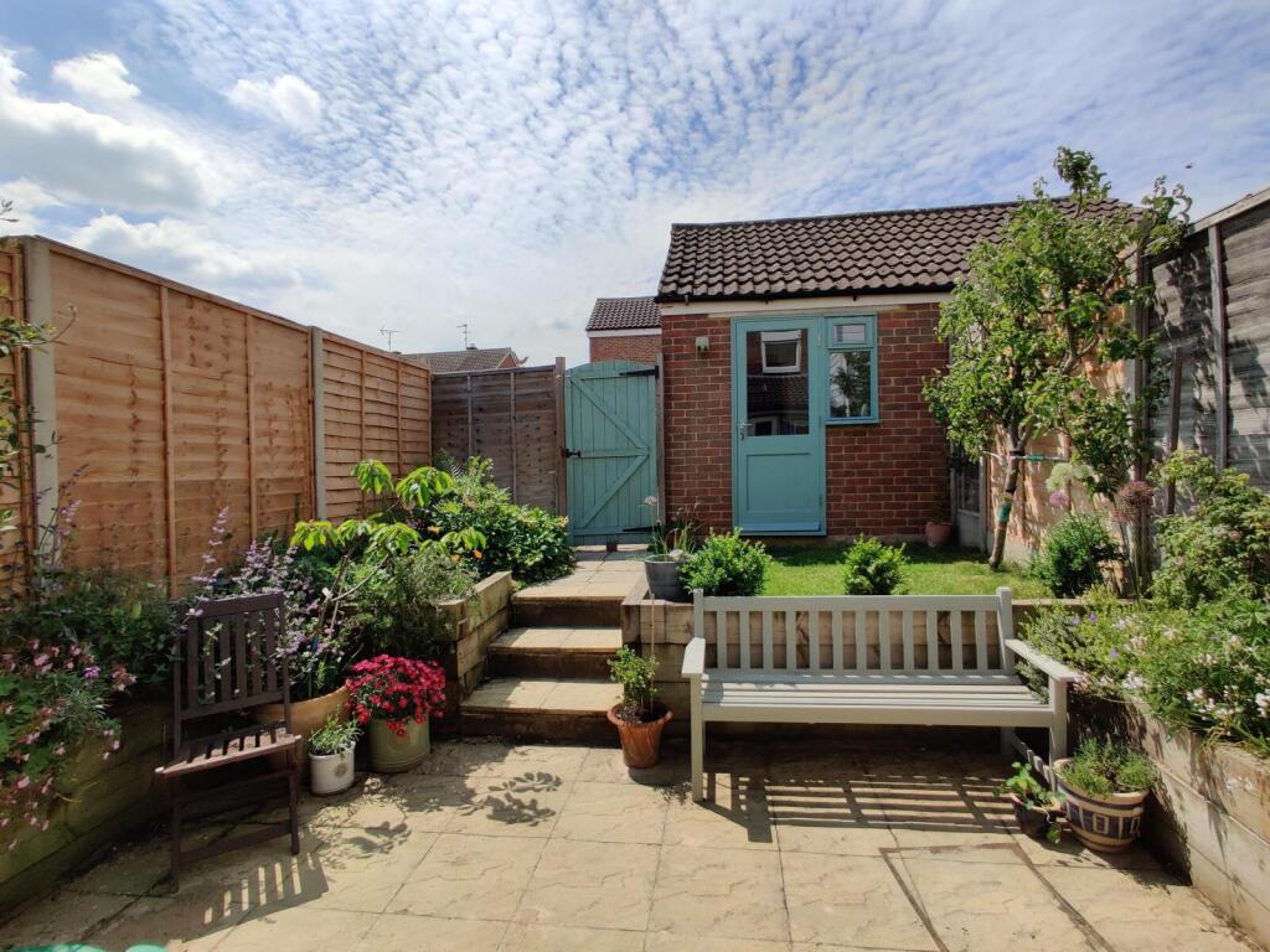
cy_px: 476
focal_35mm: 13
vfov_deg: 89.9
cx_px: 635
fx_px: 477
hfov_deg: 106.2
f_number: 2.2
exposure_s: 1/2474
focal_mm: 2.25
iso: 125
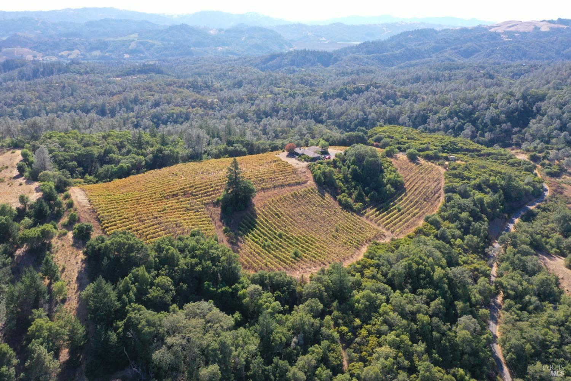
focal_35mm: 28
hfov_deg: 65.5
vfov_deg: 46.4
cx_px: 286
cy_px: 190
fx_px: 444
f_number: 5.6
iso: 100
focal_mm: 10.26
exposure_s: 1/240
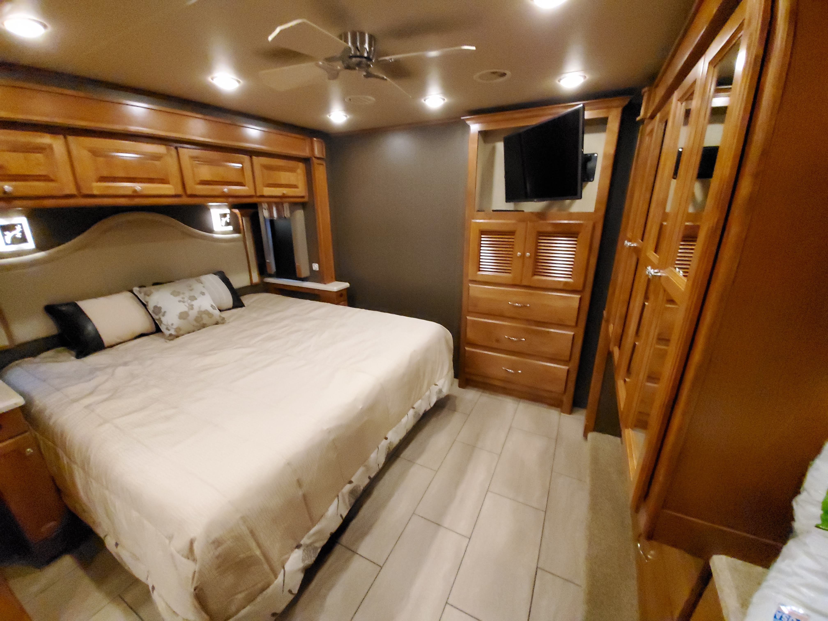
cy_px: 310
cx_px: 414
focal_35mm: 13
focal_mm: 1.8
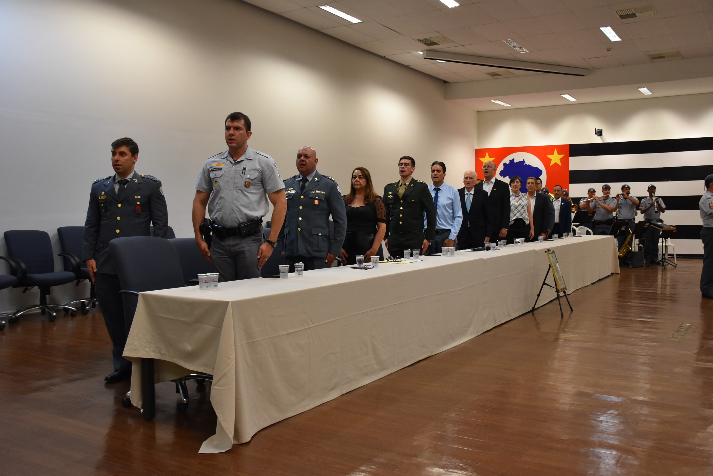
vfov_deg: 40.0
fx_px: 654
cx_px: 356
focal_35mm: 33
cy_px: 238
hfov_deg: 57.2
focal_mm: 22
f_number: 4
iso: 800
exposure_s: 1/60
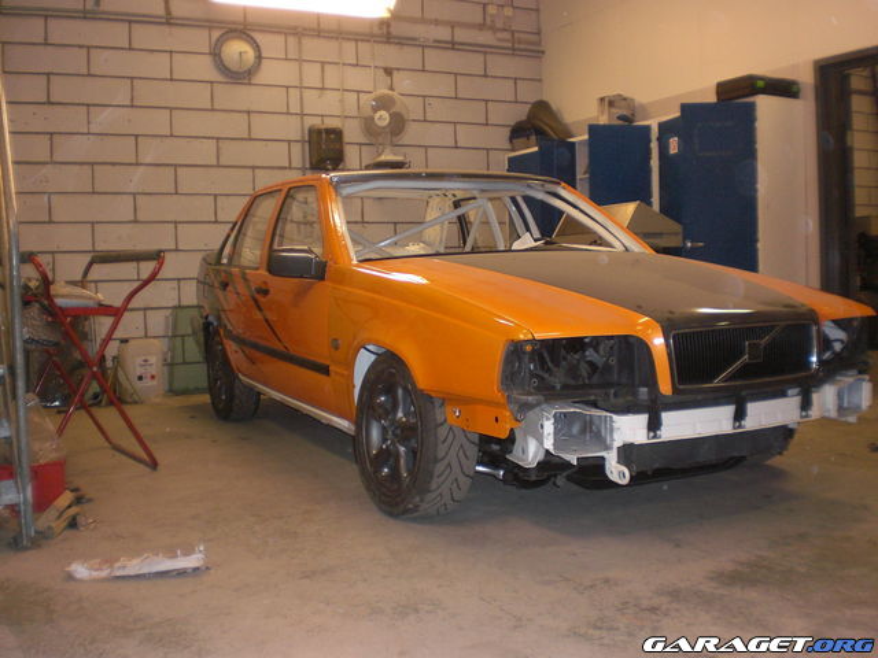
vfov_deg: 39.7
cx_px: 439
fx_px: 913
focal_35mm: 36
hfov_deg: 51.4
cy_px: 329
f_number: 3.1
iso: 200
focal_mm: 6.3
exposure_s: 1/60
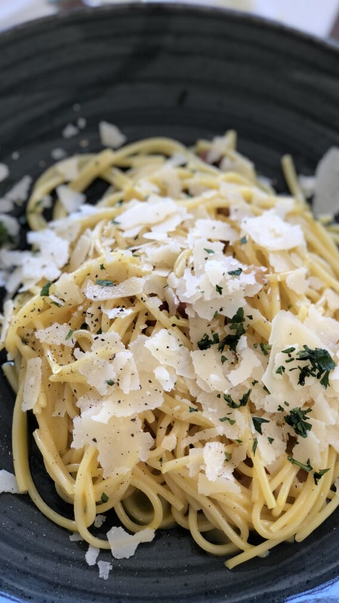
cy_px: 305
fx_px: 1006
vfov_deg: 33.3
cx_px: 196
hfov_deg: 19.1
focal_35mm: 63
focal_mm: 6.6
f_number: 2.8
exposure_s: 1/100
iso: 100
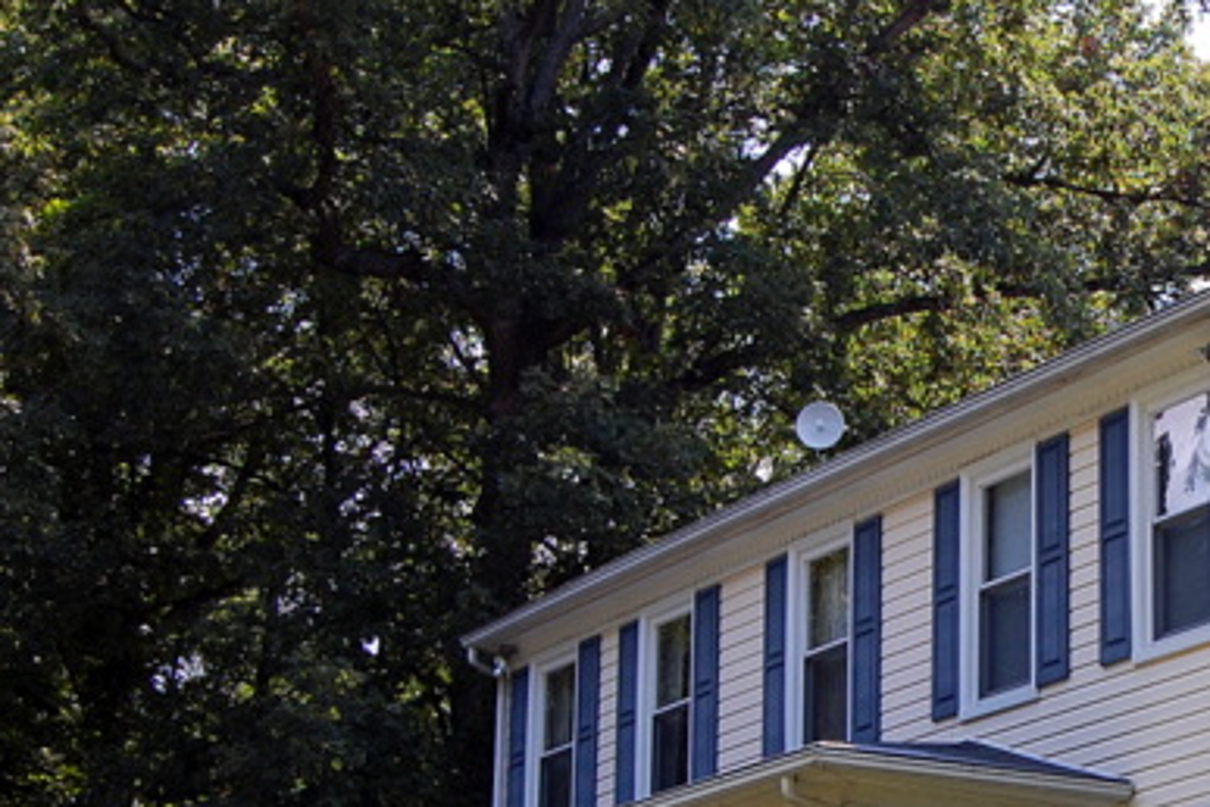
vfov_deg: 12.6
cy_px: 649
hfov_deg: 18.4
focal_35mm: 108
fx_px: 3635
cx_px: 1213
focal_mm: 31
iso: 200
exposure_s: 1/160
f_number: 6.3
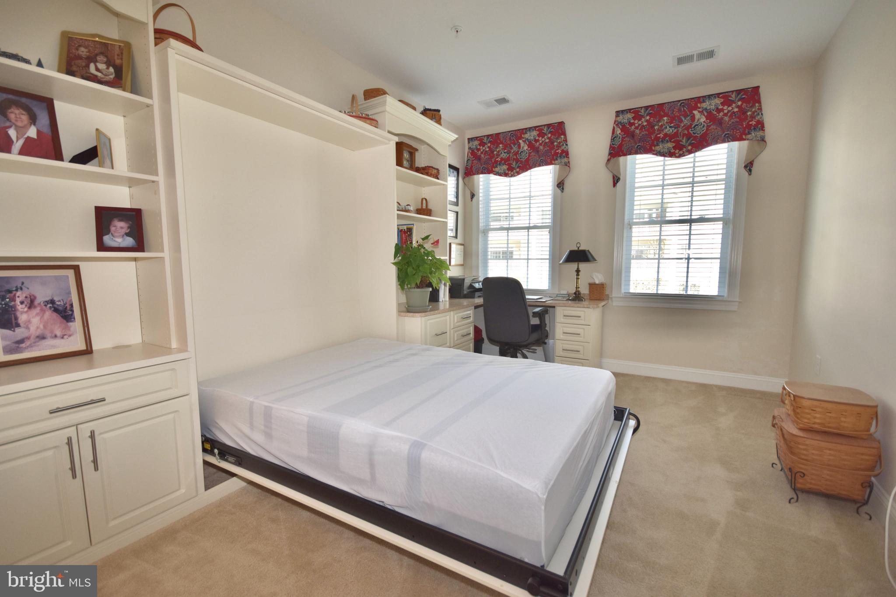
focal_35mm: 15
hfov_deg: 100.4
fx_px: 373
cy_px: 298
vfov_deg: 77.3
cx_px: 448
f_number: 5
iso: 250
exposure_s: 1/60
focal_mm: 10
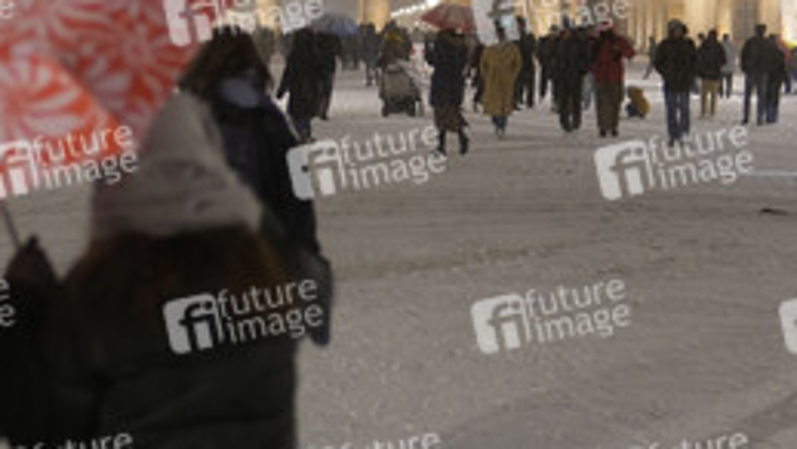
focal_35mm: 82
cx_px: 285
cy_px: 86
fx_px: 1734
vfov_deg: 14.7
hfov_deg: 25.8
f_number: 1.4
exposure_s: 1/50
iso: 640
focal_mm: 30
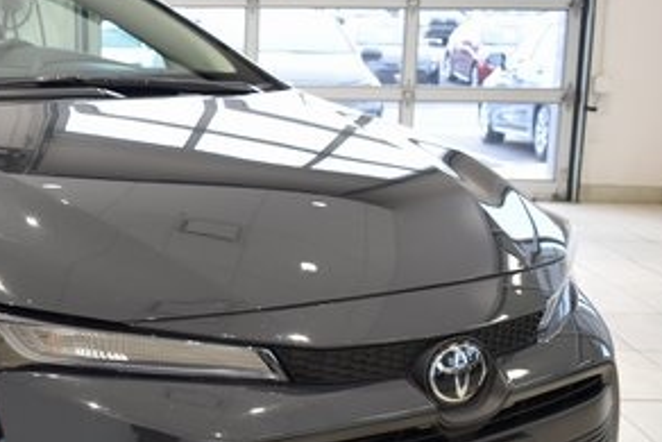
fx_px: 1271
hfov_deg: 27.6
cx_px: 7
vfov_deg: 19.6
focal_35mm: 69
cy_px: 309
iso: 250
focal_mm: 21
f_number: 3.8
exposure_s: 1/30
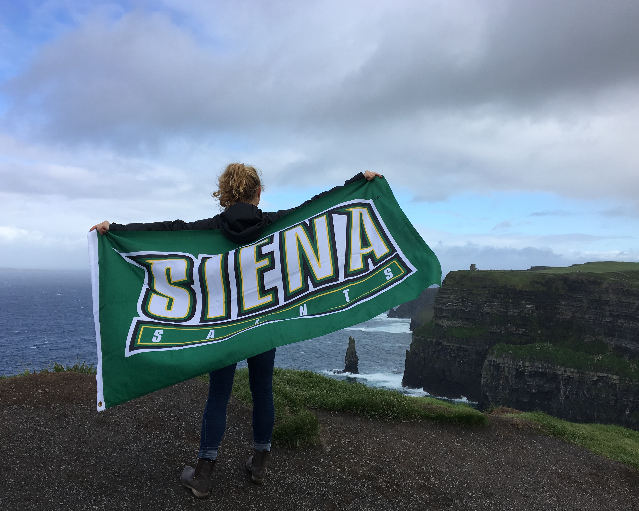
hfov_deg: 57.2
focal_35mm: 31
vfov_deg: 47.1
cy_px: 249
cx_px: 326
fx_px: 586
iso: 25
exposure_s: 1/1115
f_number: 2.2
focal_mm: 4.15
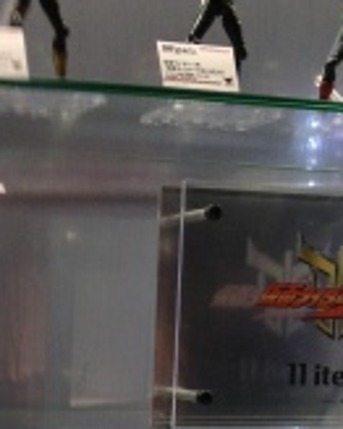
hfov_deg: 14.7
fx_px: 1321
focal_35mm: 104
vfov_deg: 17.6
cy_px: 521
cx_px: 69
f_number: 2.4
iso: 64
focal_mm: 4.28
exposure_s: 1/120
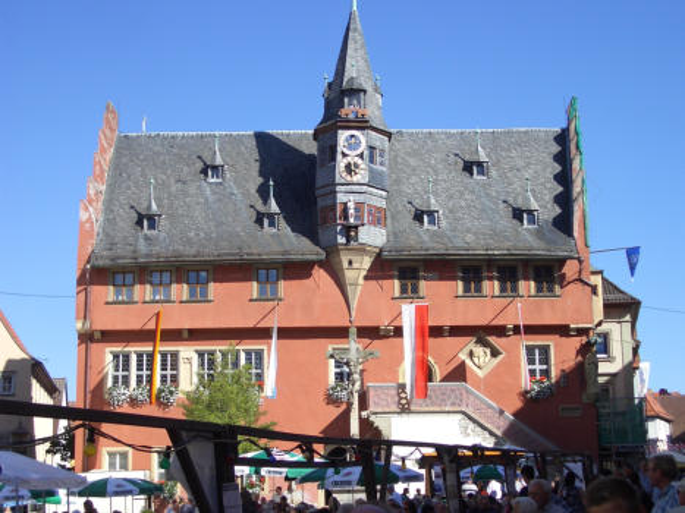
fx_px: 1227
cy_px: 256
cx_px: 342
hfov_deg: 31.2
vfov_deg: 23.6
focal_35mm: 62
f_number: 3.5
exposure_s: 1/800
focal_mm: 10.2
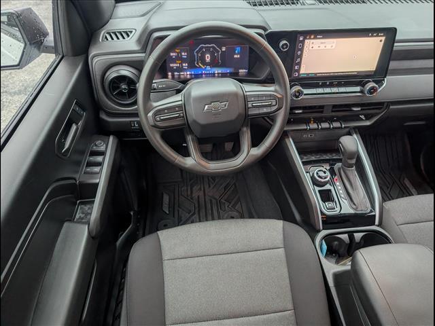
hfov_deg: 71.6
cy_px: 163
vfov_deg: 56.8
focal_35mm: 24
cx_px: 218
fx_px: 302
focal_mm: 6.9
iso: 22
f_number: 1.68
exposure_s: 1/122
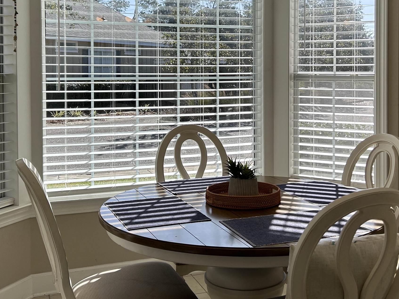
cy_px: 74
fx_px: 542
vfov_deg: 30.4
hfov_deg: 40.4
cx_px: 222
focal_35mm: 47
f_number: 1.5
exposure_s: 1/2252
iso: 50
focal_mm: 5.7
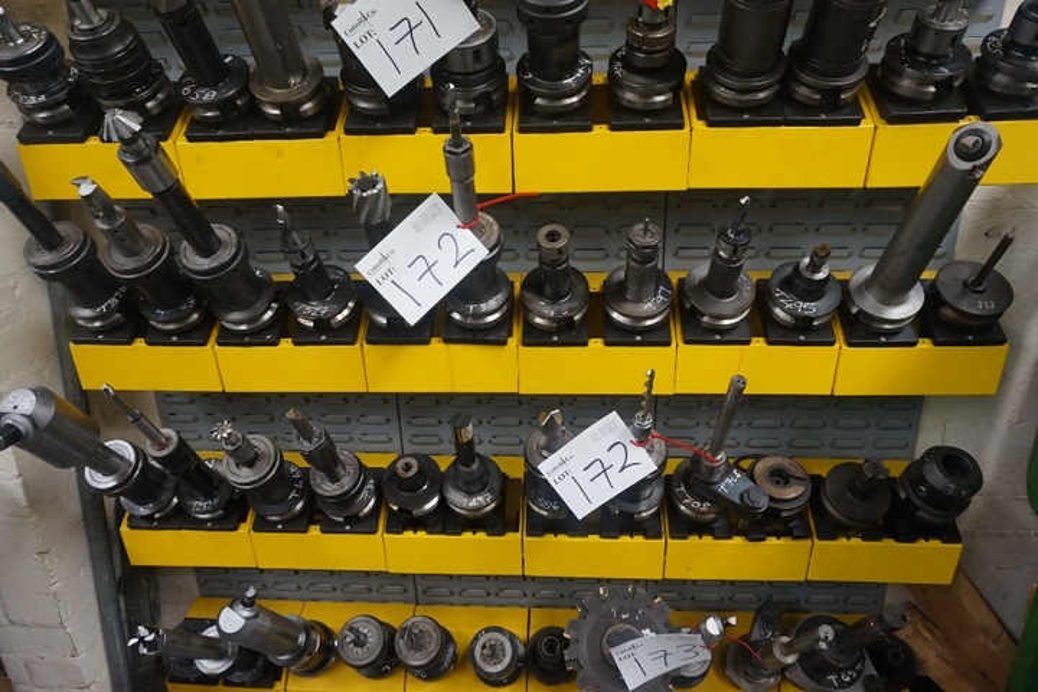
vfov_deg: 53.1
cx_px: 519
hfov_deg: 73.7
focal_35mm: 24
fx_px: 692
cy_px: 346
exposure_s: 1/160
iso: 1600
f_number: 4
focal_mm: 16
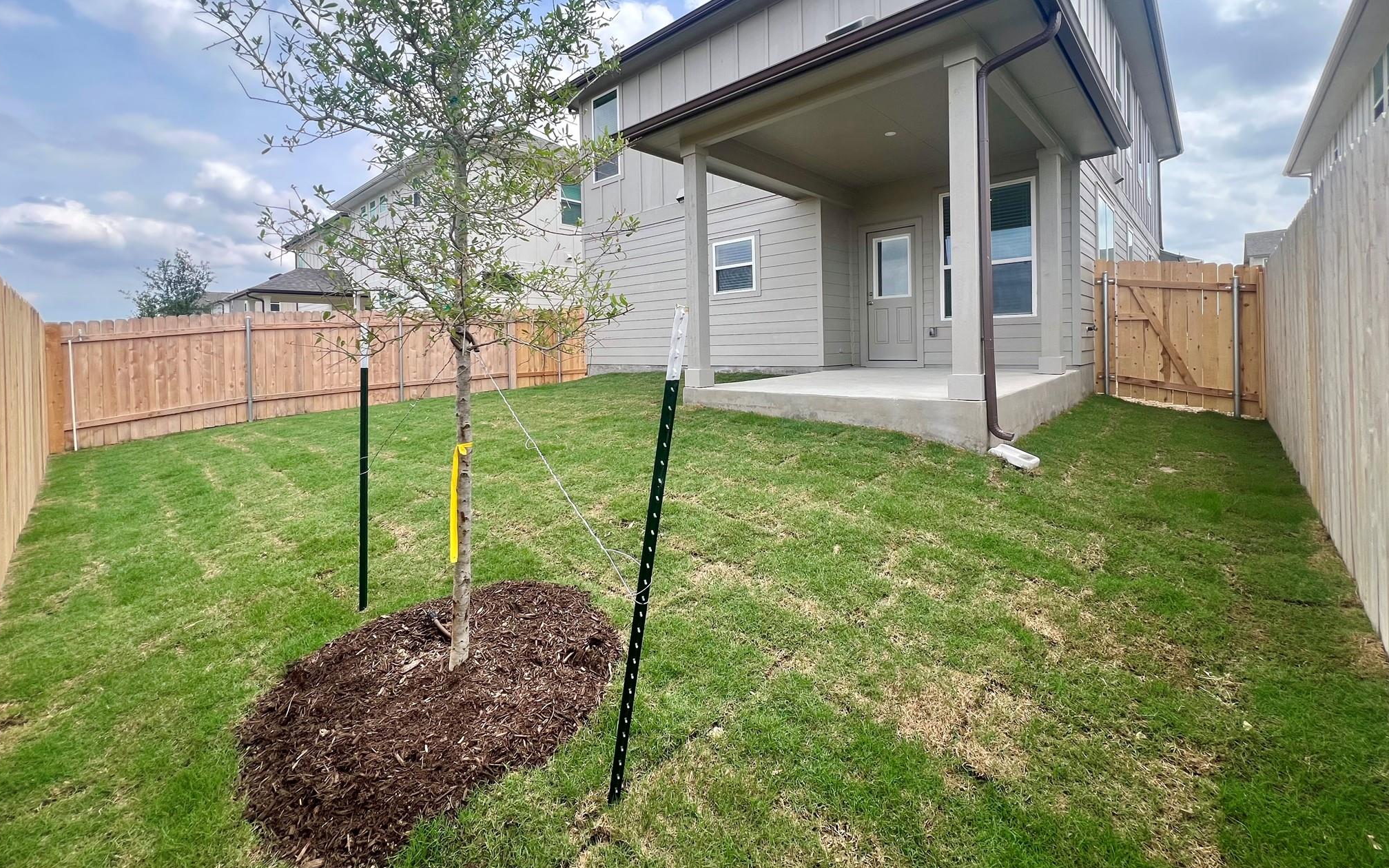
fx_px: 530
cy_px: 353
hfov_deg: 105.3
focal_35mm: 14
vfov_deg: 77.8
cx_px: 685
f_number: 1.8
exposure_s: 1/786
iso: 32
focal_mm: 1.57
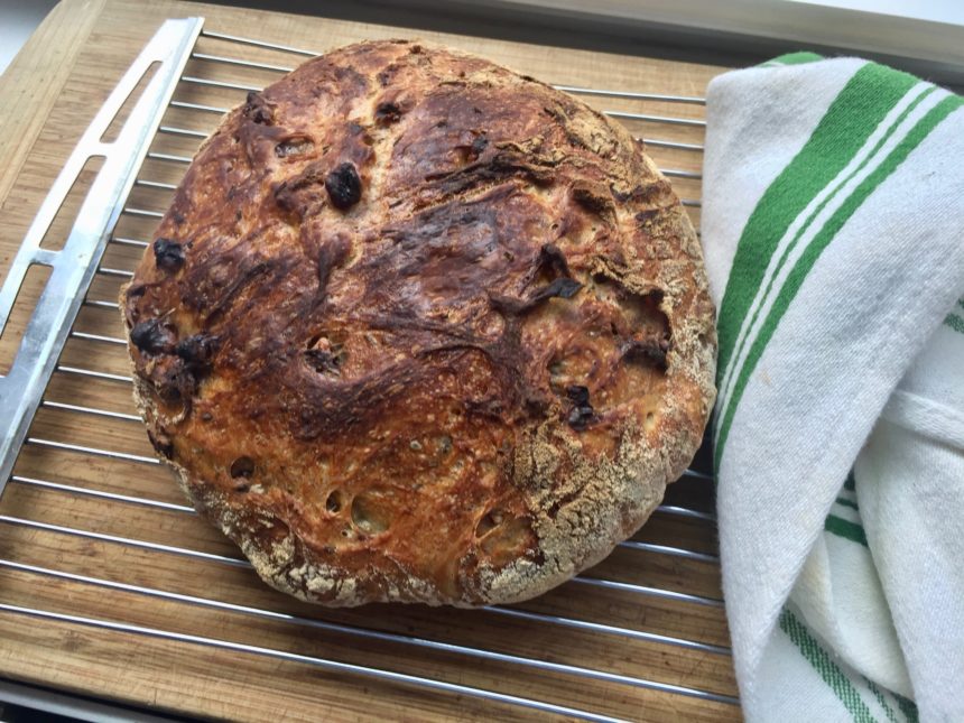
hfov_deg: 61.7
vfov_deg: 48.2
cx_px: 482
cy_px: 362
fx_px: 808
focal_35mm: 29
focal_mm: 4.15
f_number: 2.2
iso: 32
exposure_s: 1/30
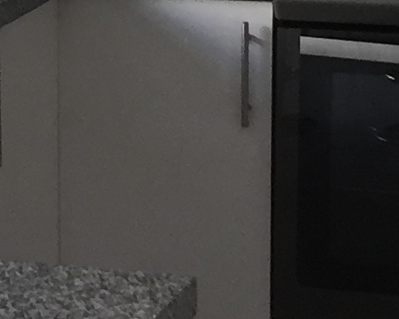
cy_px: 91
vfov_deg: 7.4
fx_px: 2480
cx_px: -141
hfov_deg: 9.0
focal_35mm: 210
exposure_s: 1/40
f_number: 2.2
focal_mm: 4.15
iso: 32
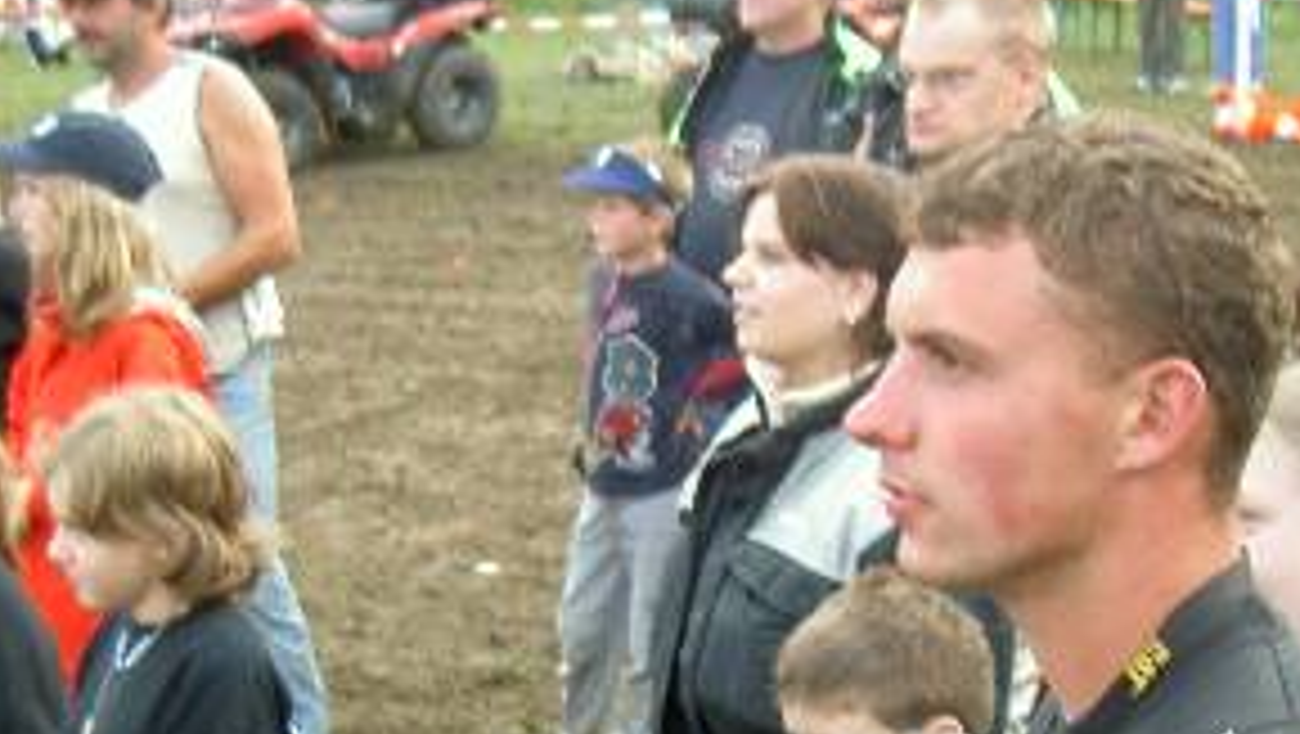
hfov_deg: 22.7
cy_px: 720
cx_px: 634
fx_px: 3242
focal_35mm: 94
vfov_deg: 12.8
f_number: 2.8
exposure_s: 1/60
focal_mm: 8
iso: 100
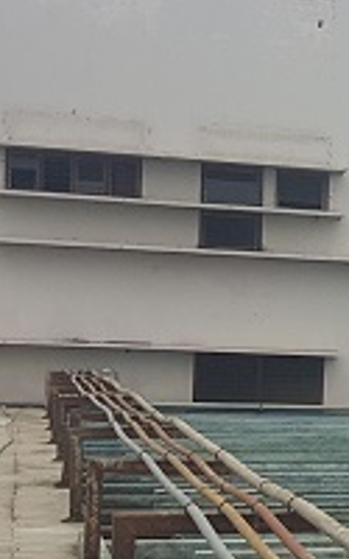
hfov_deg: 10.3
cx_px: 719
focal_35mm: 117
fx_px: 1781
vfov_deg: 17.8
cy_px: 344
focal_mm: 4.2
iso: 40
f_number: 1.7
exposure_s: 1/1864
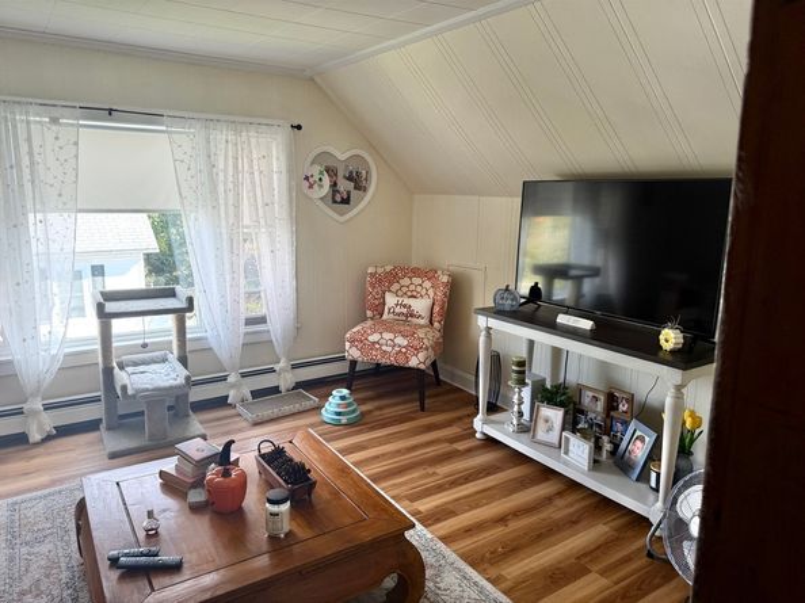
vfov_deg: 56.8
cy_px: 302
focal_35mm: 24
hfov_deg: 71.6
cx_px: 402
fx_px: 558
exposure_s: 1/121
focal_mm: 6.76
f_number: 1.78
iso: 100
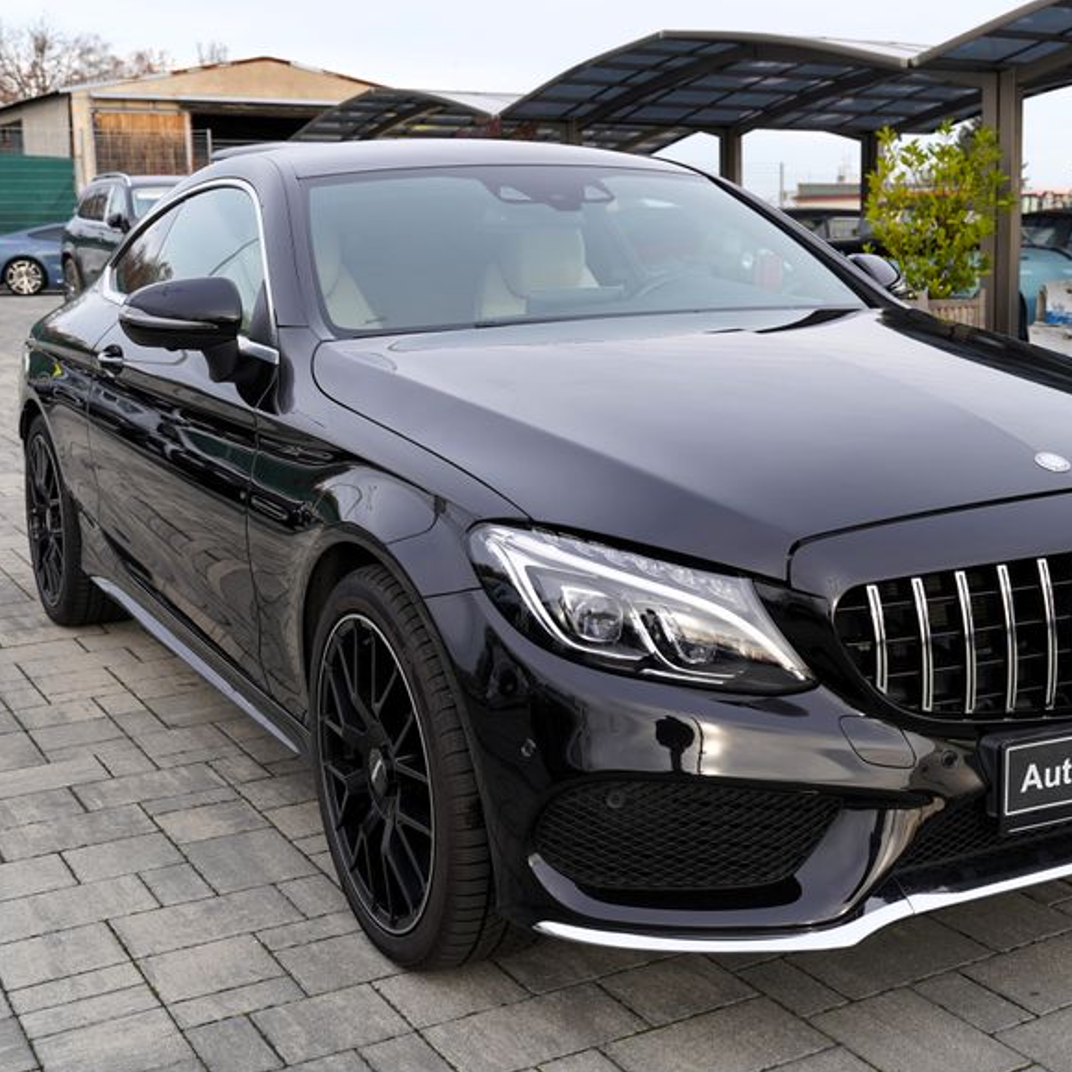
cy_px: 511
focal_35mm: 48
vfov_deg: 35.3
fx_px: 1682
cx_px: 723
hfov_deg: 35.0
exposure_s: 1/125
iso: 100
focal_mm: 32
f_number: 5.6
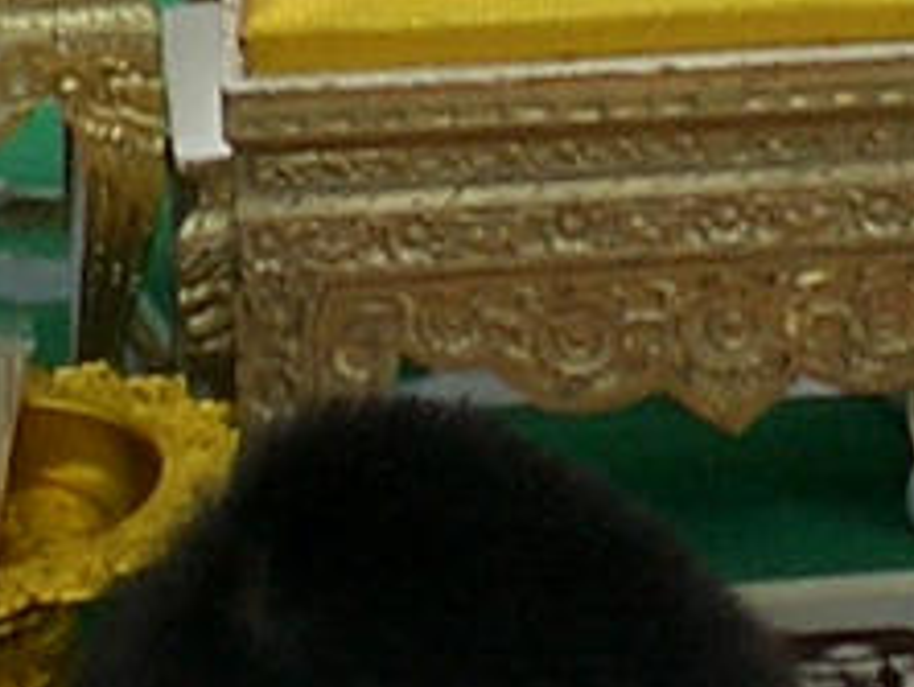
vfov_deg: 6.5
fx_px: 5630
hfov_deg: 9.3
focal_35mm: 213
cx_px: 774
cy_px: -1156
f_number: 3.5
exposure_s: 1/160
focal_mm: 5.6
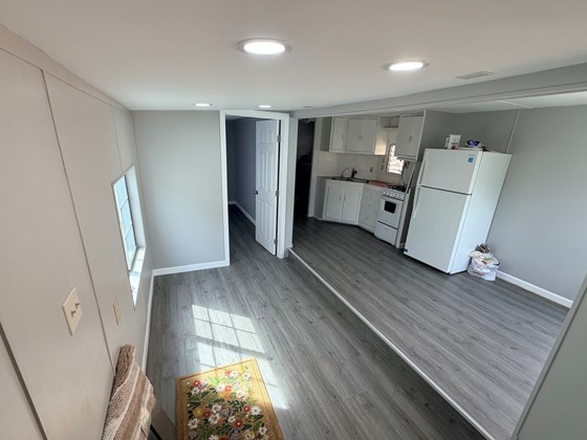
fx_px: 271
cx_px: 301
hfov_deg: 94.5
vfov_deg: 78.0
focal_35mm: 16
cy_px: 234
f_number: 2.2
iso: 80
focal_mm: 2.22
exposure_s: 1/120
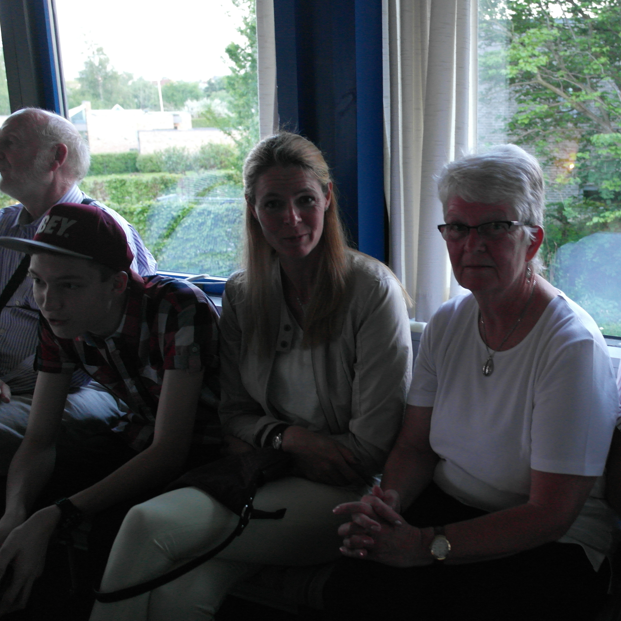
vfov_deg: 42.8
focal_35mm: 39
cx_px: 437
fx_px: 792
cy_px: 316
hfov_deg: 42.0
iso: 1600
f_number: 3.5
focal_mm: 20
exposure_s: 1/20
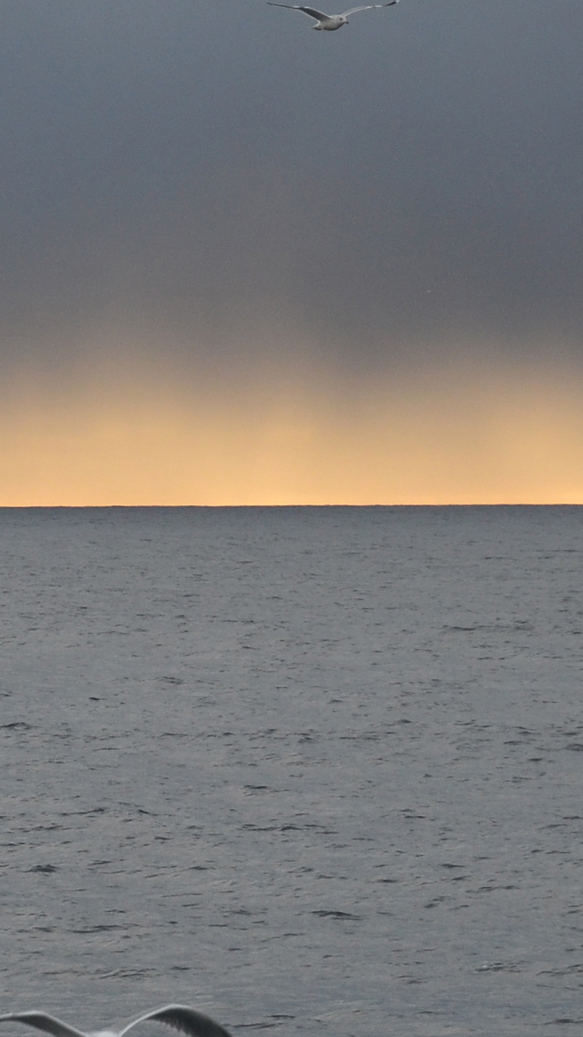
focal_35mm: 423
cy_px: 205
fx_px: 11617
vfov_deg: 5.1
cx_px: 167
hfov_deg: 2.9
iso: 400
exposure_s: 1/500
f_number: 5.6
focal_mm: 85
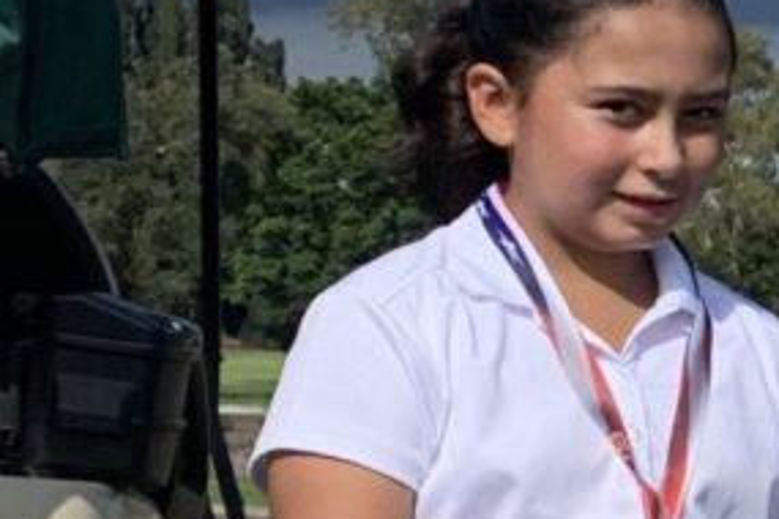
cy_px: 361
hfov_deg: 9.5
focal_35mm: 194
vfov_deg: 7.1
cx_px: 1837
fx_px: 4198
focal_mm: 4.25
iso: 25
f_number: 1.8
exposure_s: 1/2545
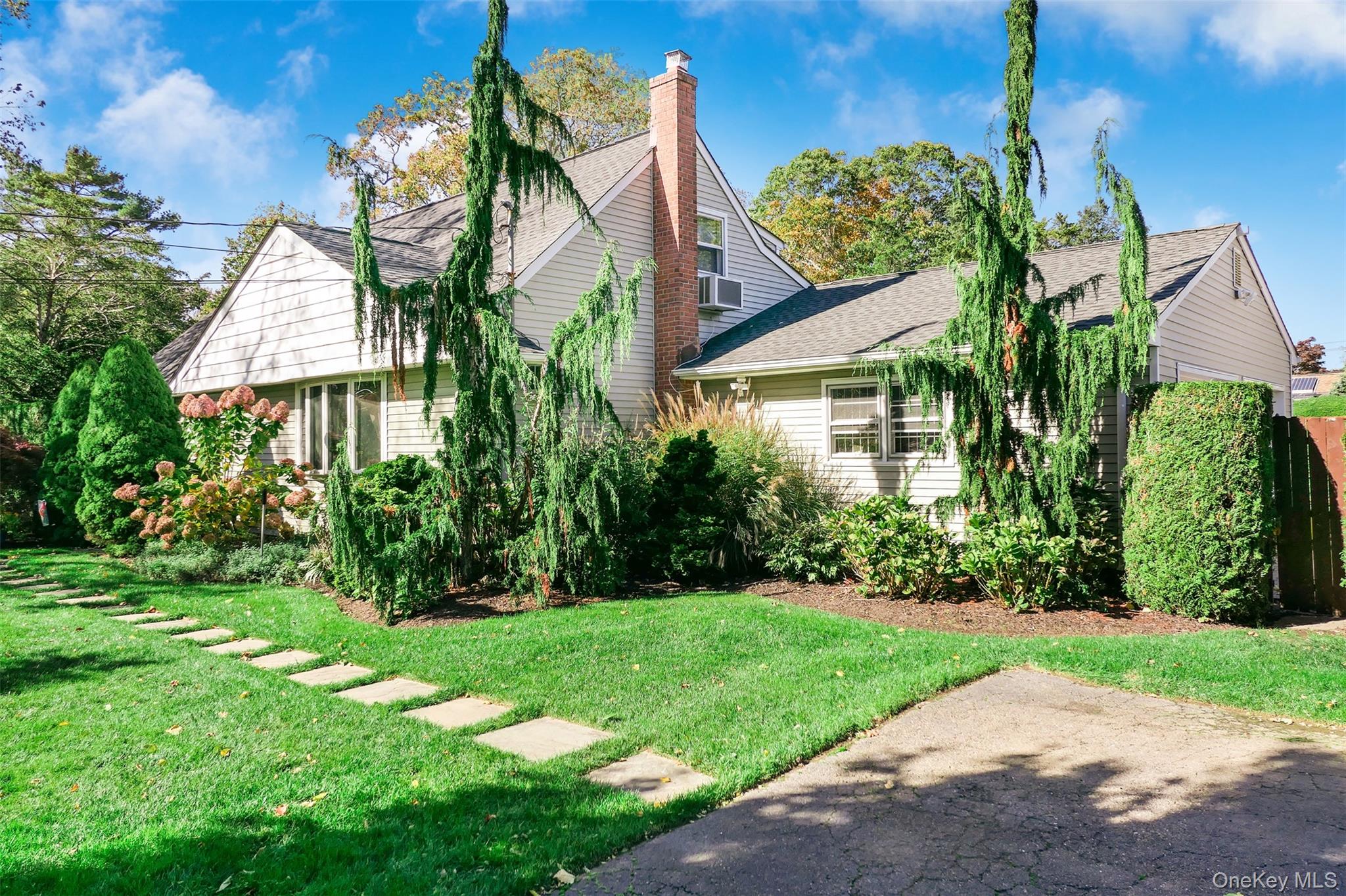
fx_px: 897
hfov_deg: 73.8
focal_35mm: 24
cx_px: 673
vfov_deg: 53.1
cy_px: 448
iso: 125
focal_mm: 8.8
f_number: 2.8
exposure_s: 1/1250
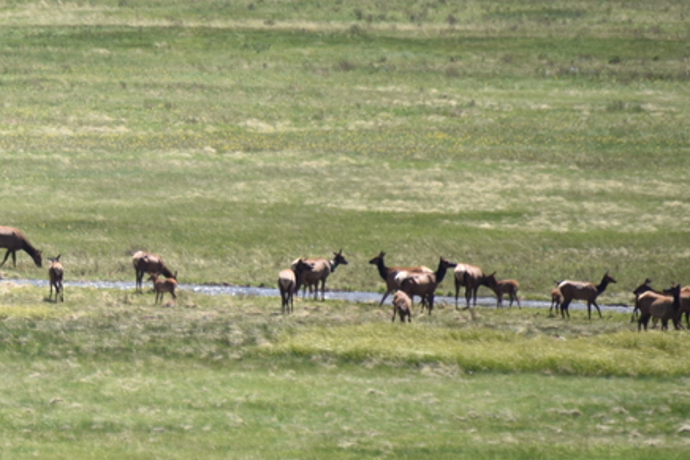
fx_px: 16890
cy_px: 158
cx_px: -210
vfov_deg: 1.6
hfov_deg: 2.3
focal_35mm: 881
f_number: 5.6
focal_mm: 300
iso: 280
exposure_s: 1/640
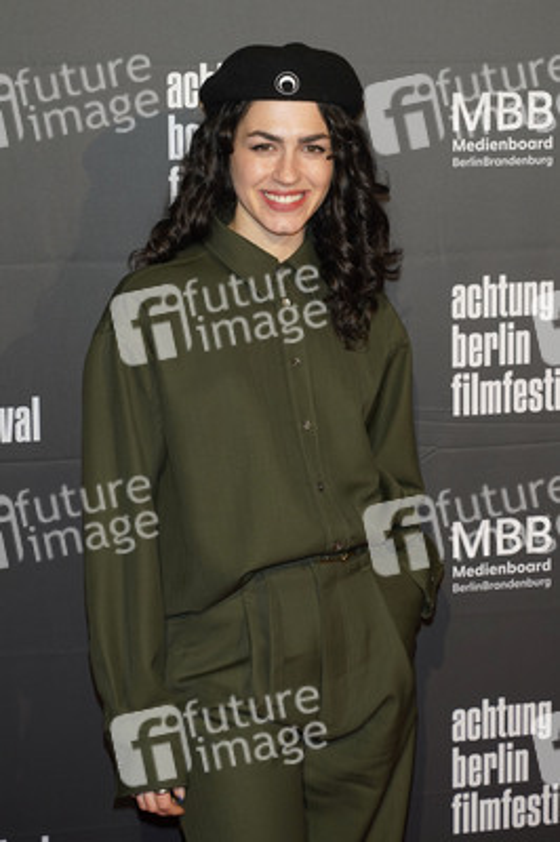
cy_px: 421
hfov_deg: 20.0
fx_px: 1589
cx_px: 280
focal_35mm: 68
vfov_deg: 29.7
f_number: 5.6
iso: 320
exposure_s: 1/80
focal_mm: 68
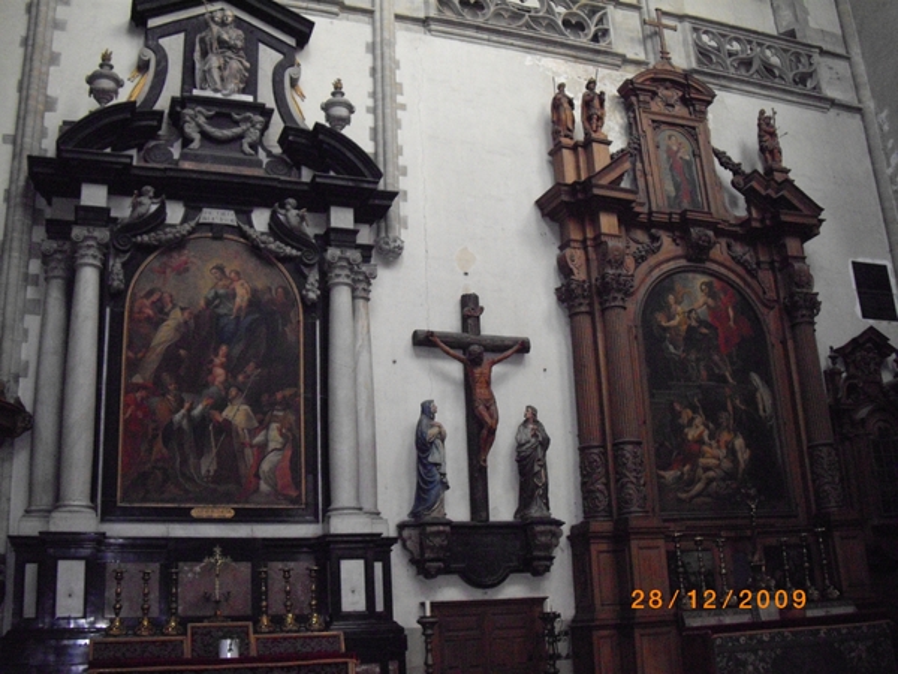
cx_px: 449
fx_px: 986
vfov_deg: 37.7
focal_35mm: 38
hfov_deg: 49.0
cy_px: 337
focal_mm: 7.9
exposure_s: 1/40
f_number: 2.8
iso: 800
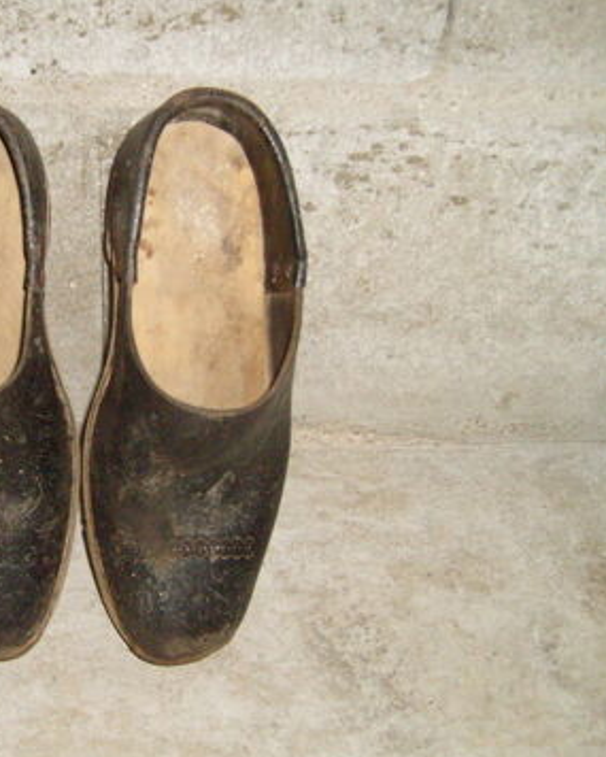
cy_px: 381
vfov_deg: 40.3
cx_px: 121
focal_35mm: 46
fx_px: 1031
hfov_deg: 31.9
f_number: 2.8
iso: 400
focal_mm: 5.8
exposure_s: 1/45
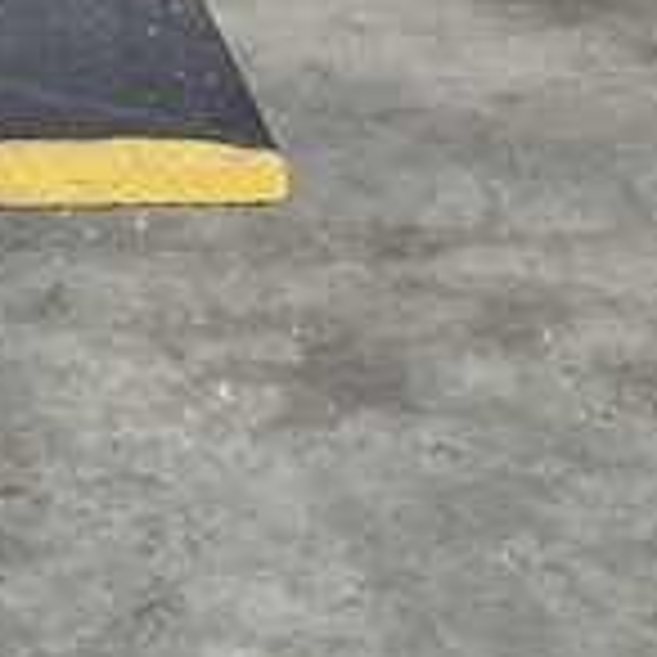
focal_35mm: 143
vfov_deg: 10.3
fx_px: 3071
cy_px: -1008
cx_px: -248
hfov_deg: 11.8
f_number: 1.8
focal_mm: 5.4
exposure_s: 1/120
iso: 250
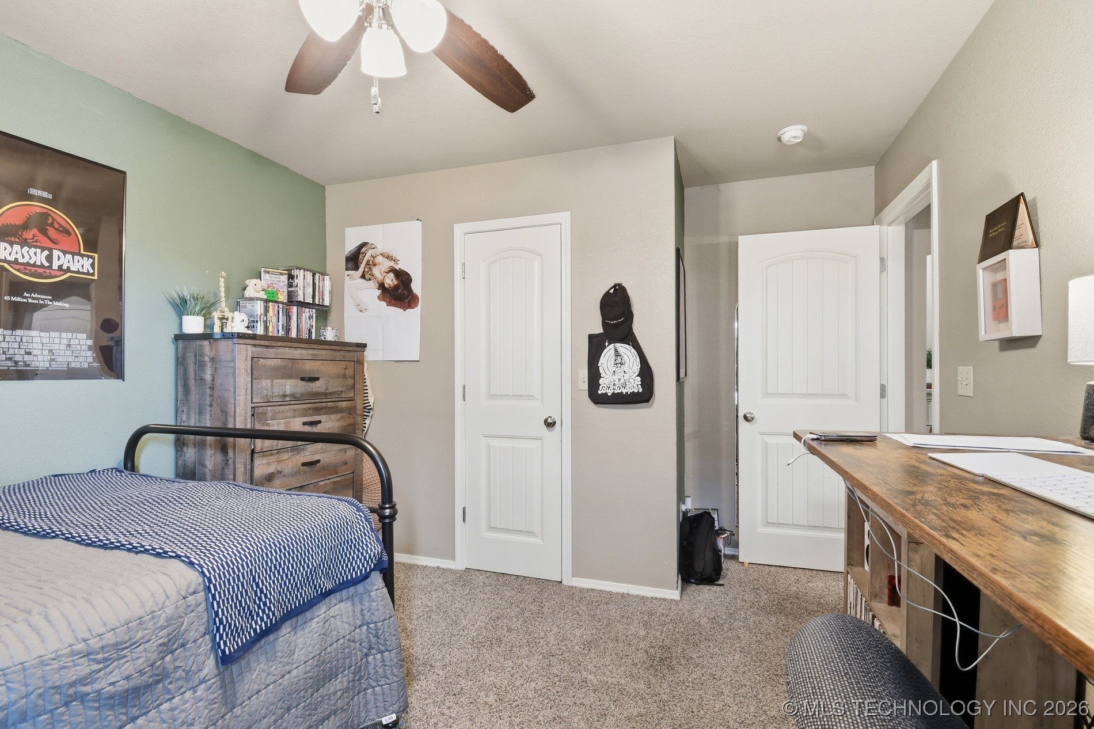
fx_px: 456
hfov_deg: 100.4
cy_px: 364
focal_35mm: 15
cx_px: 547
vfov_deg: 77.3
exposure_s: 1/8
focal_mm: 10
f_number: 9
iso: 250
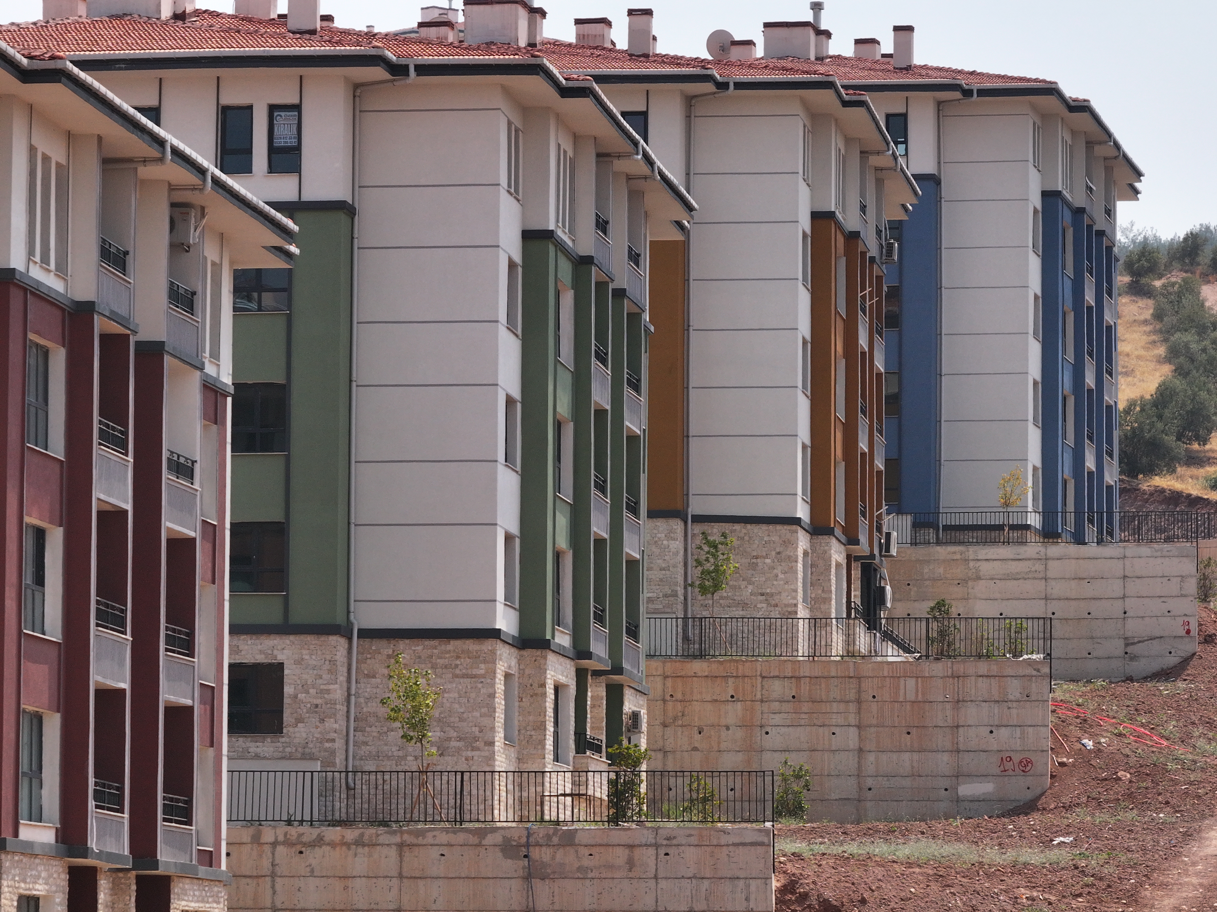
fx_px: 5836
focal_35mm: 166
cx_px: 608
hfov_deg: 11.9
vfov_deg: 8.9
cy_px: 456
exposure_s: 1/1000
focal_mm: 30.71
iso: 100
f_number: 3.4
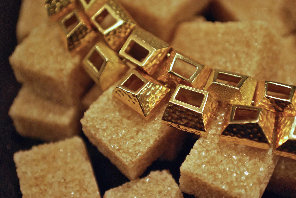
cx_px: 148
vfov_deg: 16.6
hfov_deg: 24.6
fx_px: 679
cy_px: 99
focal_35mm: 82
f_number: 5.6
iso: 1000
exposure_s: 1/30
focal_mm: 55
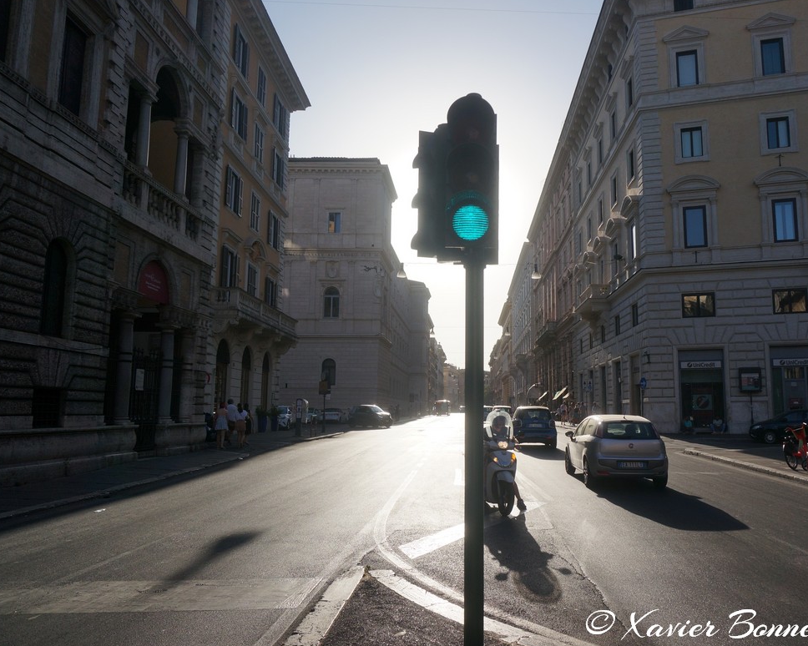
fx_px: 669
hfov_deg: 61.6
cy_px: 322
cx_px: 492
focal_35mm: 28
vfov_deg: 51.5
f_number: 4.5
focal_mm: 16
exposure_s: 1/1600
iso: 100
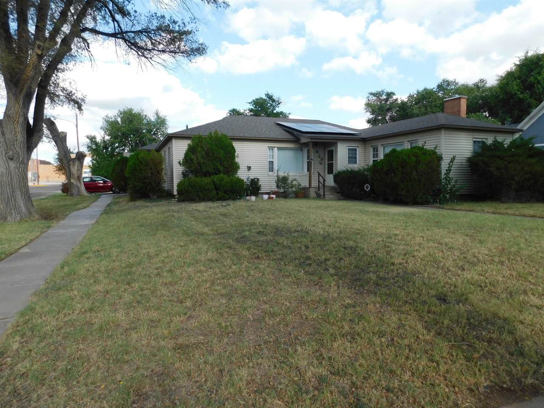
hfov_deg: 73.9
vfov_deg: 58.9
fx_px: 361
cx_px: 272
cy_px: 204
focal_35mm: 23
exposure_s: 1/640
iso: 125
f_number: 3
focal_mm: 4
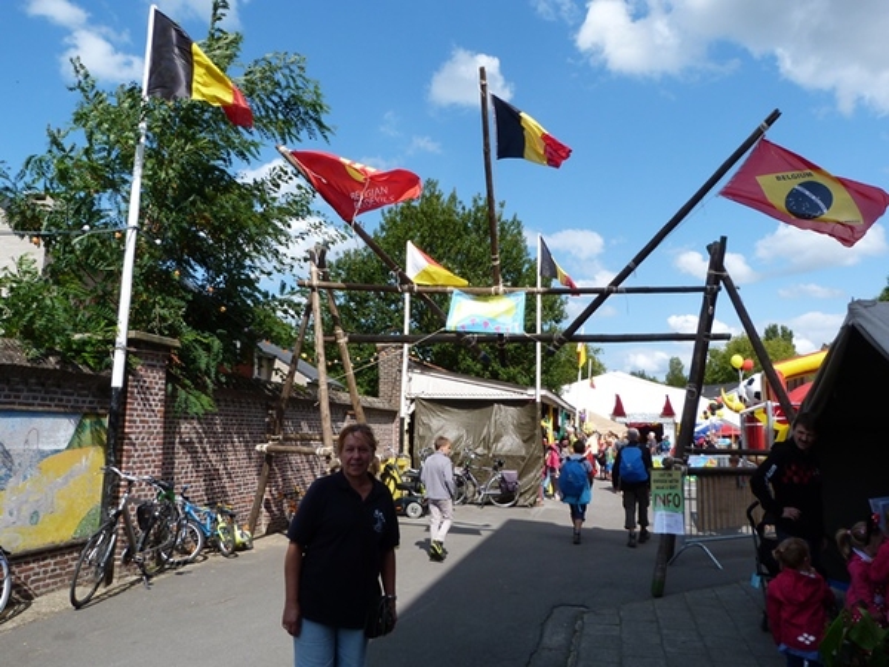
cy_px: 334
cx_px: 444
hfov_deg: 69.4
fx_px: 642
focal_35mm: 25
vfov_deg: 54.9
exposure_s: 1/320
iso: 80
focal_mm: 4.5
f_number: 5.6
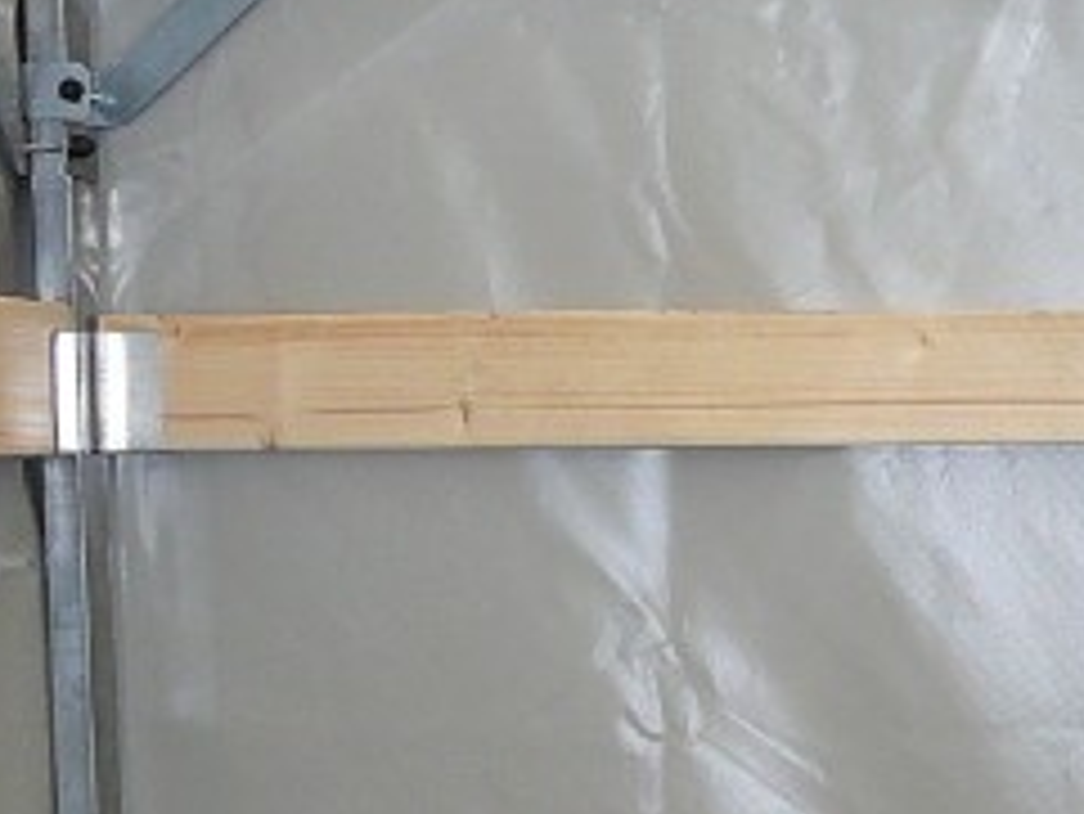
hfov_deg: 16.2
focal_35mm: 116
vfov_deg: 12.6
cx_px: 1345
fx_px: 3634
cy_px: 801
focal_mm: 5.2
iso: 100
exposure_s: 1/30
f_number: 2.8
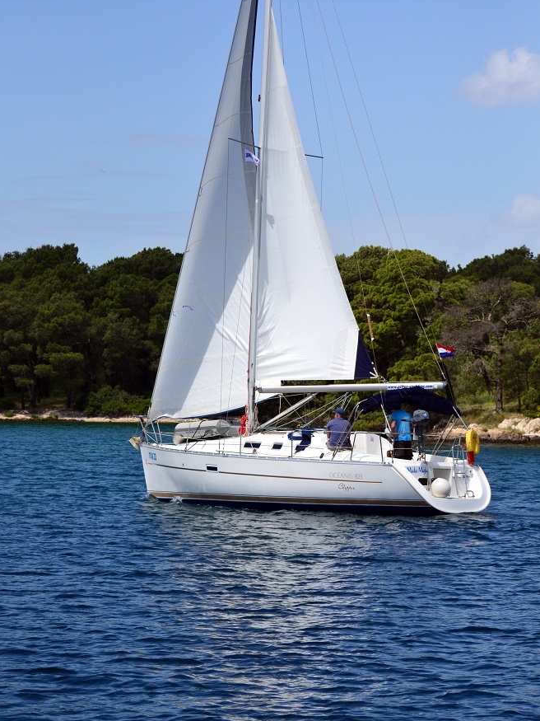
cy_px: 315
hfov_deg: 12.9
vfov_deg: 17.1
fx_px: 2393
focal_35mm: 115
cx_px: 270
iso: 560
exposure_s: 1/8000
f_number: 4.5
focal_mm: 70
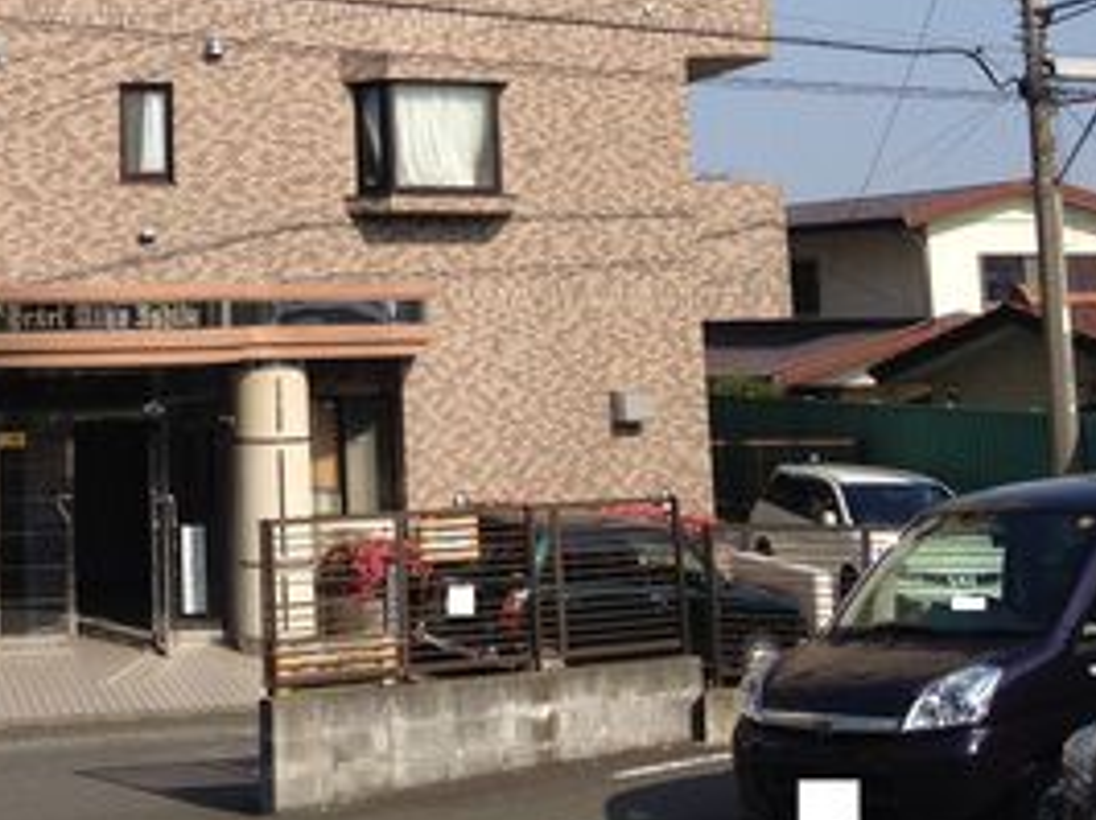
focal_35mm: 79
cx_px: 124
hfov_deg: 24.1
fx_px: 2499
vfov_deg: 18.0
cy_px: -74
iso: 50
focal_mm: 4.28
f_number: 2.4
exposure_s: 1/1727
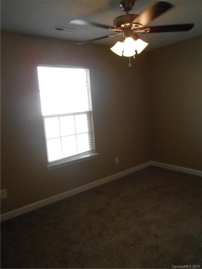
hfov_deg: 53.1
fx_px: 202
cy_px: 134
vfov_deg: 67.3
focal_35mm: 26
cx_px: 101
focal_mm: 4.6
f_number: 3.5
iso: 500
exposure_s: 1/125
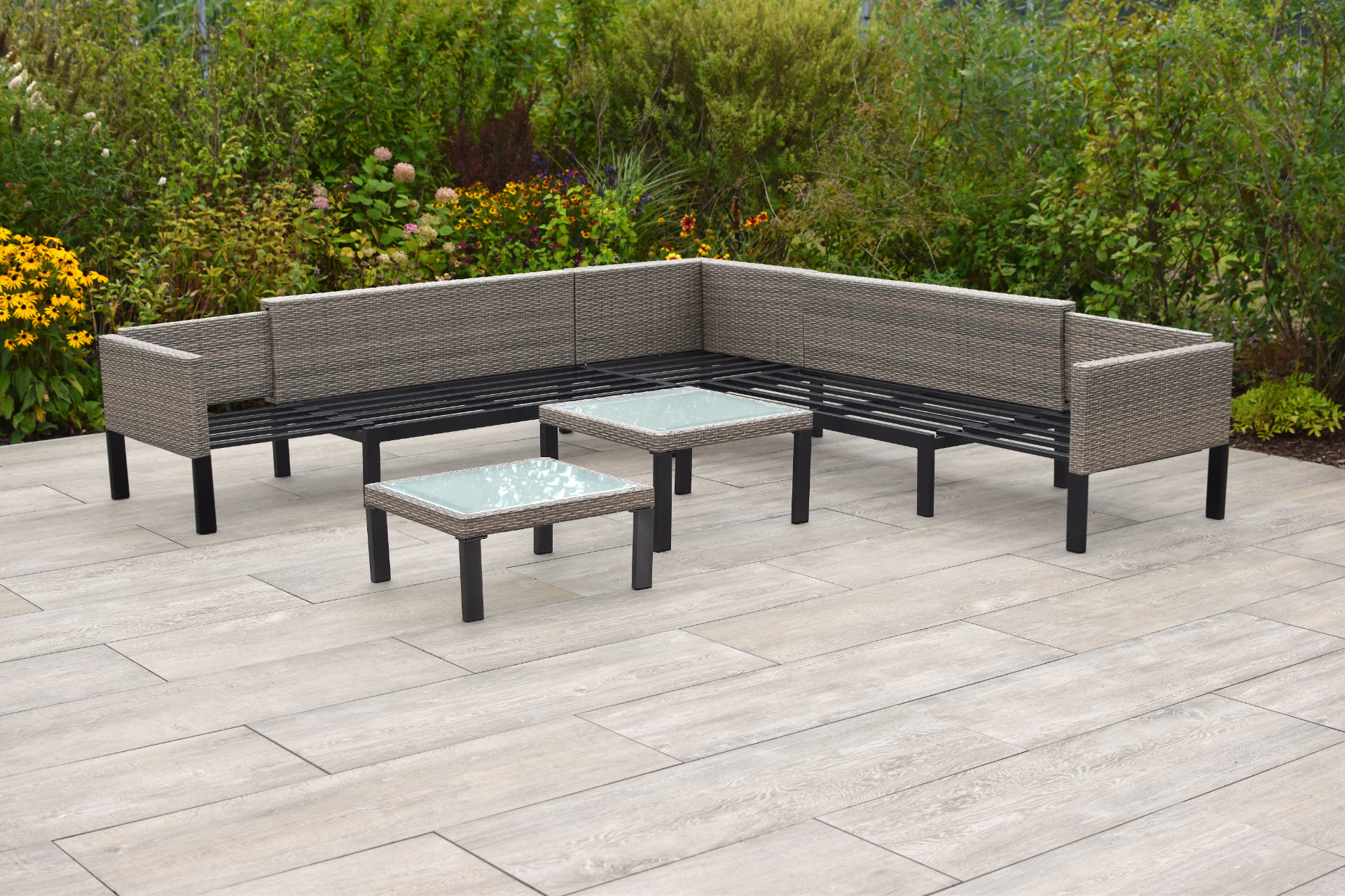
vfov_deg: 25.8
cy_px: 448
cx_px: 672
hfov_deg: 37.9
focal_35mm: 52
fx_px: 1961
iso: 125
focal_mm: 35
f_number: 2.8
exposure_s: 1/1000
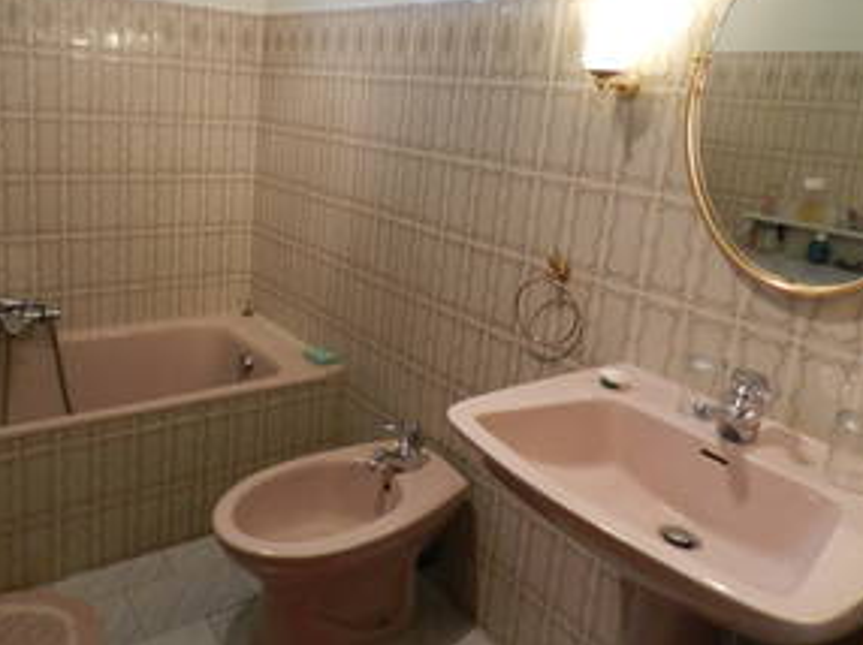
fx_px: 722
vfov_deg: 47.7
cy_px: 241
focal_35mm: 29
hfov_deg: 61.1
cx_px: 338
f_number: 3.4
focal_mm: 4
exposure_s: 1/30
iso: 220
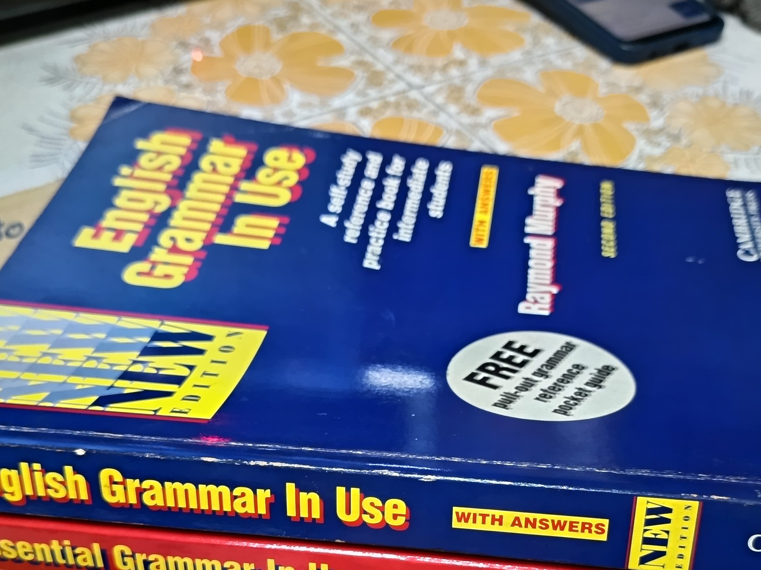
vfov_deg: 35.7
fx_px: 857
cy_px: 453
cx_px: 396
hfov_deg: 47.9
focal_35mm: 39
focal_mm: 5.31
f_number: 1.7
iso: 1371
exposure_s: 1/25
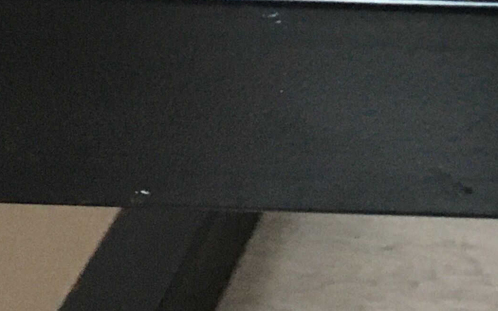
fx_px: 1601
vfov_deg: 10.6
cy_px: -192
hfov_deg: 16.1
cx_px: 753
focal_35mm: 118
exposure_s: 1/20
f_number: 2.2
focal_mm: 4.15
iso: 200
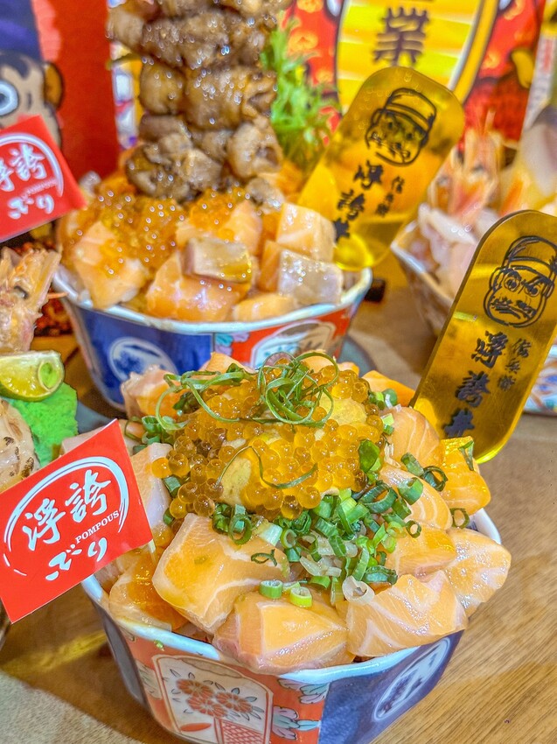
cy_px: 372
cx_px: 278
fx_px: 1030
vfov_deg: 39.7
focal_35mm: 48
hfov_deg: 30.3
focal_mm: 6.86
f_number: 1.8
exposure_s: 1/40
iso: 320
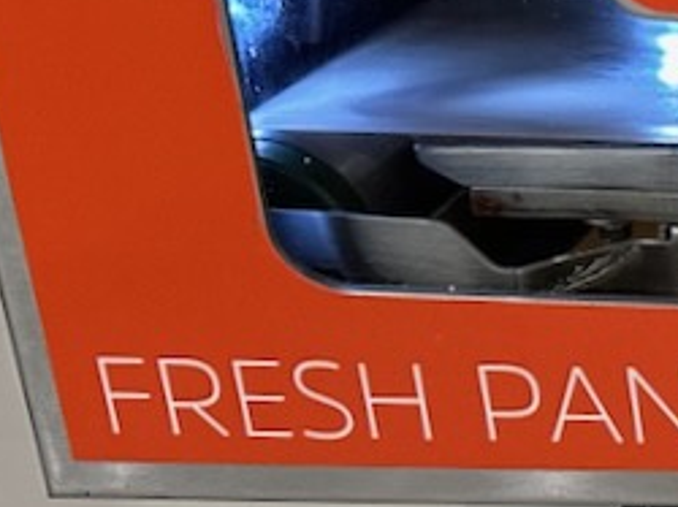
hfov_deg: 13.3
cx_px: 1456
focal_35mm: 123
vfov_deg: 12.0
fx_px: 2407
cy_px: 241
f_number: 1.78
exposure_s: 1/60
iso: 250
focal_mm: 6.86
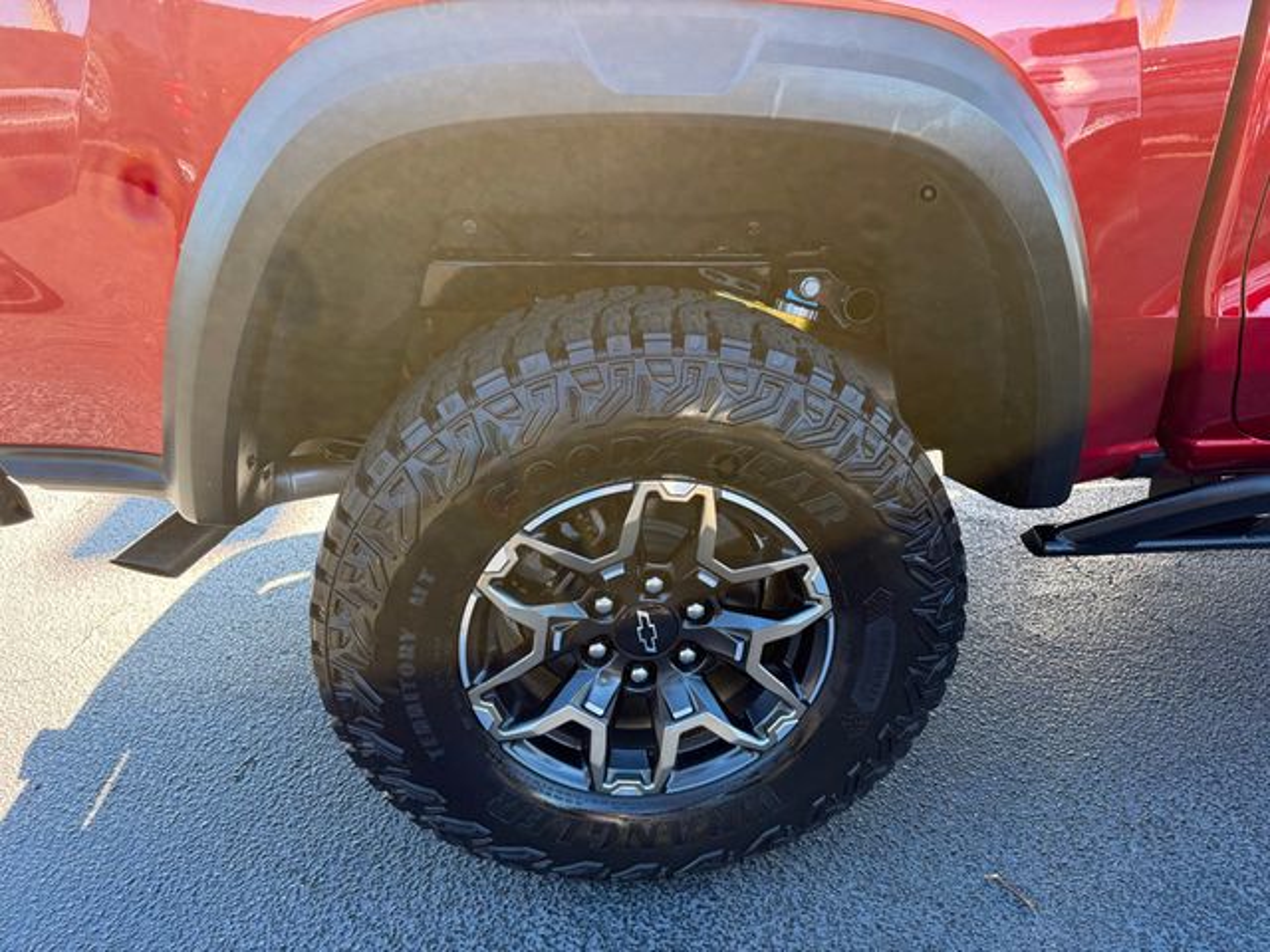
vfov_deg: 56.8
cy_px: 476
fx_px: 881
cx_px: 635
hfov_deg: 71.6
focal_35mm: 24
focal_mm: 6.76
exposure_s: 1/272
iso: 100
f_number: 1.78
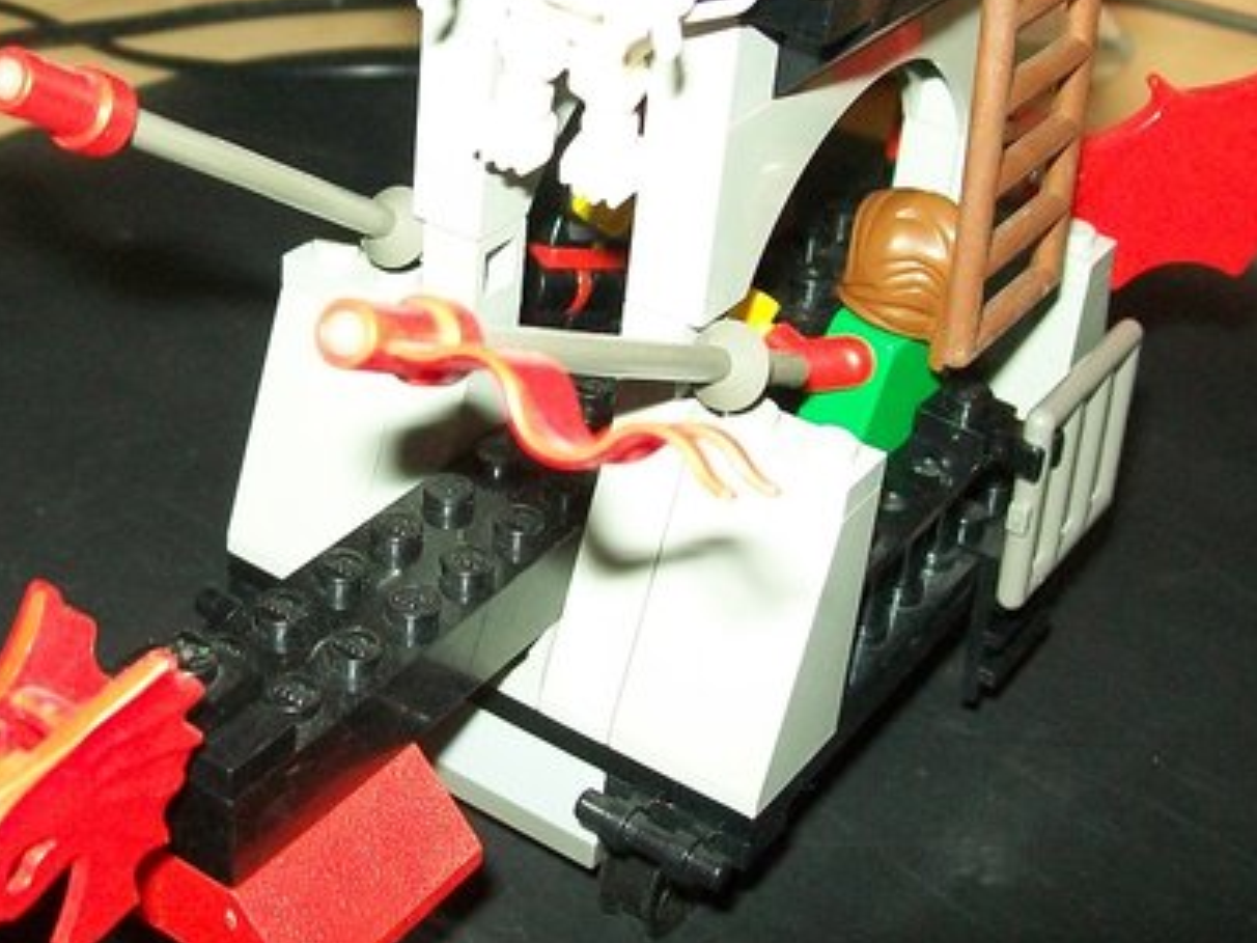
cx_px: 423
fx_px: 2070
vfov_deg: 25.5
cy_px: 299
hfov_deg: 33.5
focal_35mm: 57
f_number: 2.7
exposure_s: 1/60
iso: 160
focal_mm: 6
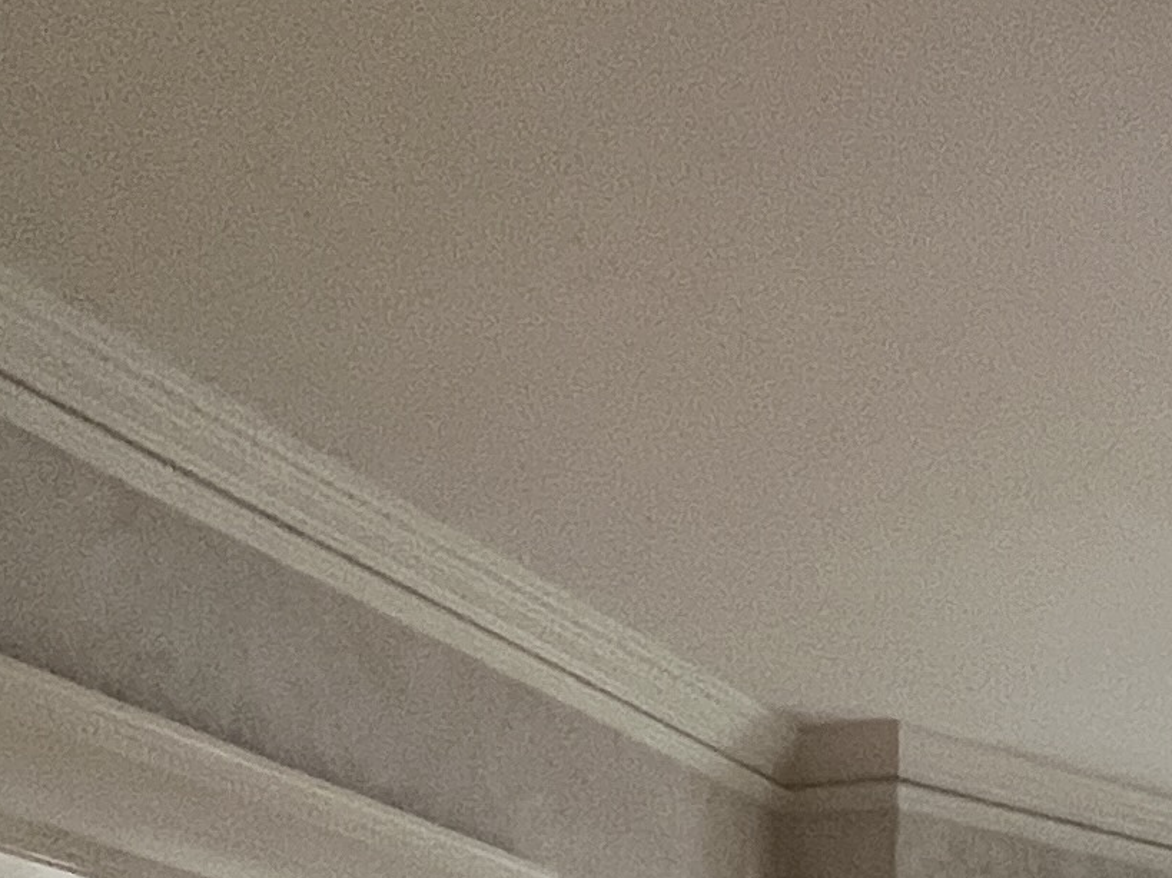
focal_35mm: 64
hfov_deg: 27.8
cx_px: 1275
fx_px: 2167
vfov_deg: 17.4
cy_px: 1696
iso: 250
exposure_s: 1/60
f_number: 1.8
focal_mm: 1.57
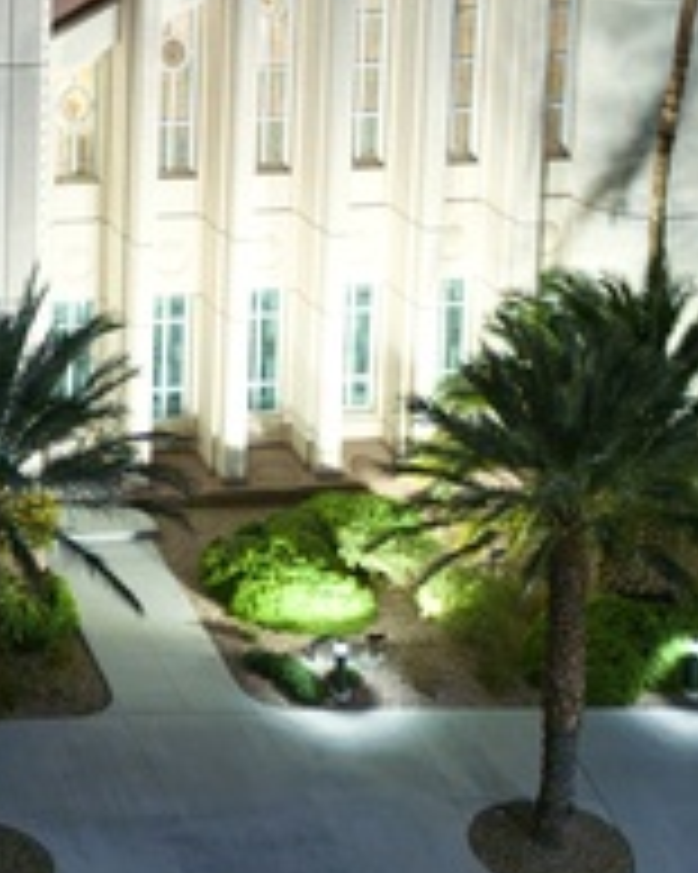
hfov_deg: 12.6
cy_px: -414
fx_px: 2998
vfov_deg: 15.4
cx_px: -342
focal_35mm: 116
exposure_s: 1/4
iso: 100
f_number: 1.7
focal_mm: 6.72
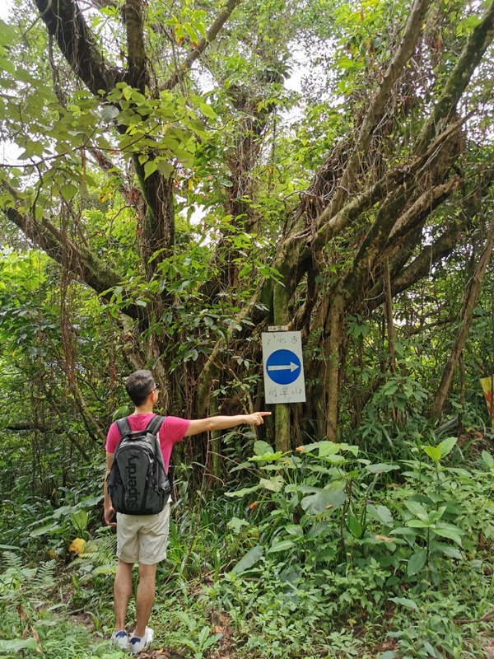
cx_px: 247
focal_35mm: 27
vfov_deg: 65.3
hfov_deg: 51.4
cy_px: 330
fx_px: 514
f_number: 1.6
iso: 50
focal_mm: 5.56
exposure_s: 1/299
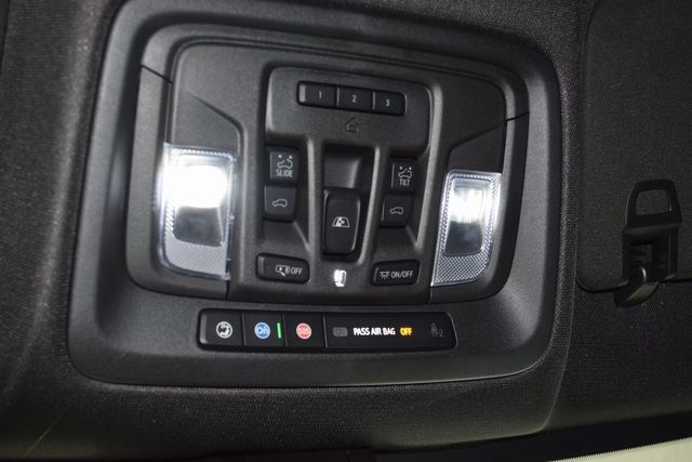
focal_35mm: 52
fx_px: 1009
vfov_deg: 25.8
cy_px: 231
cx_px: 346
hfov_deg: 37.8
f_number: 5
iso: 1100
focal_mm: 35
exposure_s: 1/30
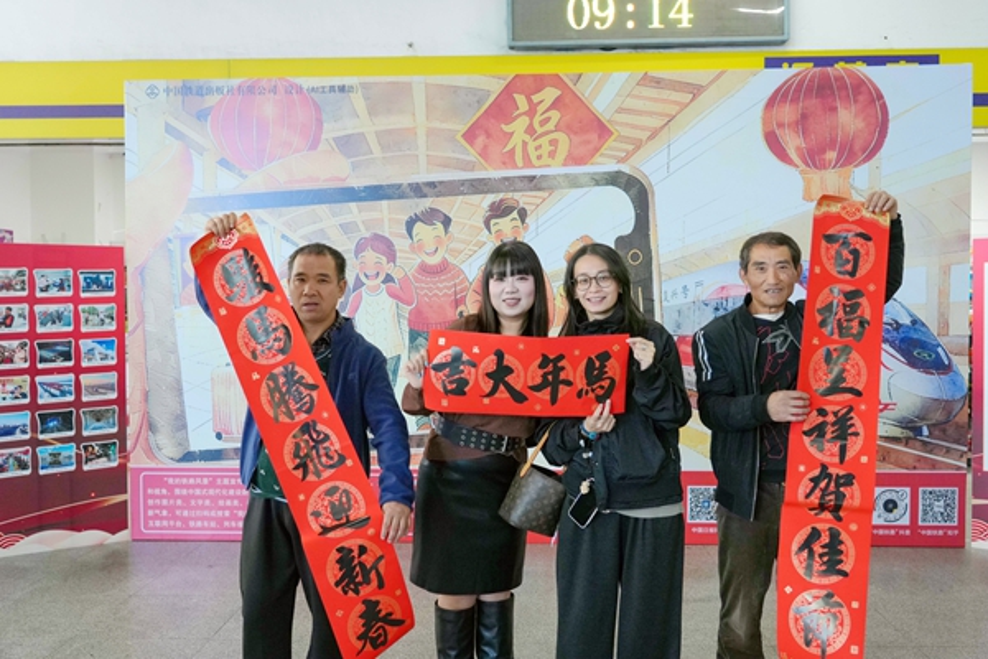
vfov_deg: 40.0
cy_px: 330
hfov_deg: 57.2
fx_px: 906
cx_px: 494
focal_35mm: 33
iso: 2500
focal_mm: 33
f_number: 4
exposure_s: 1/160
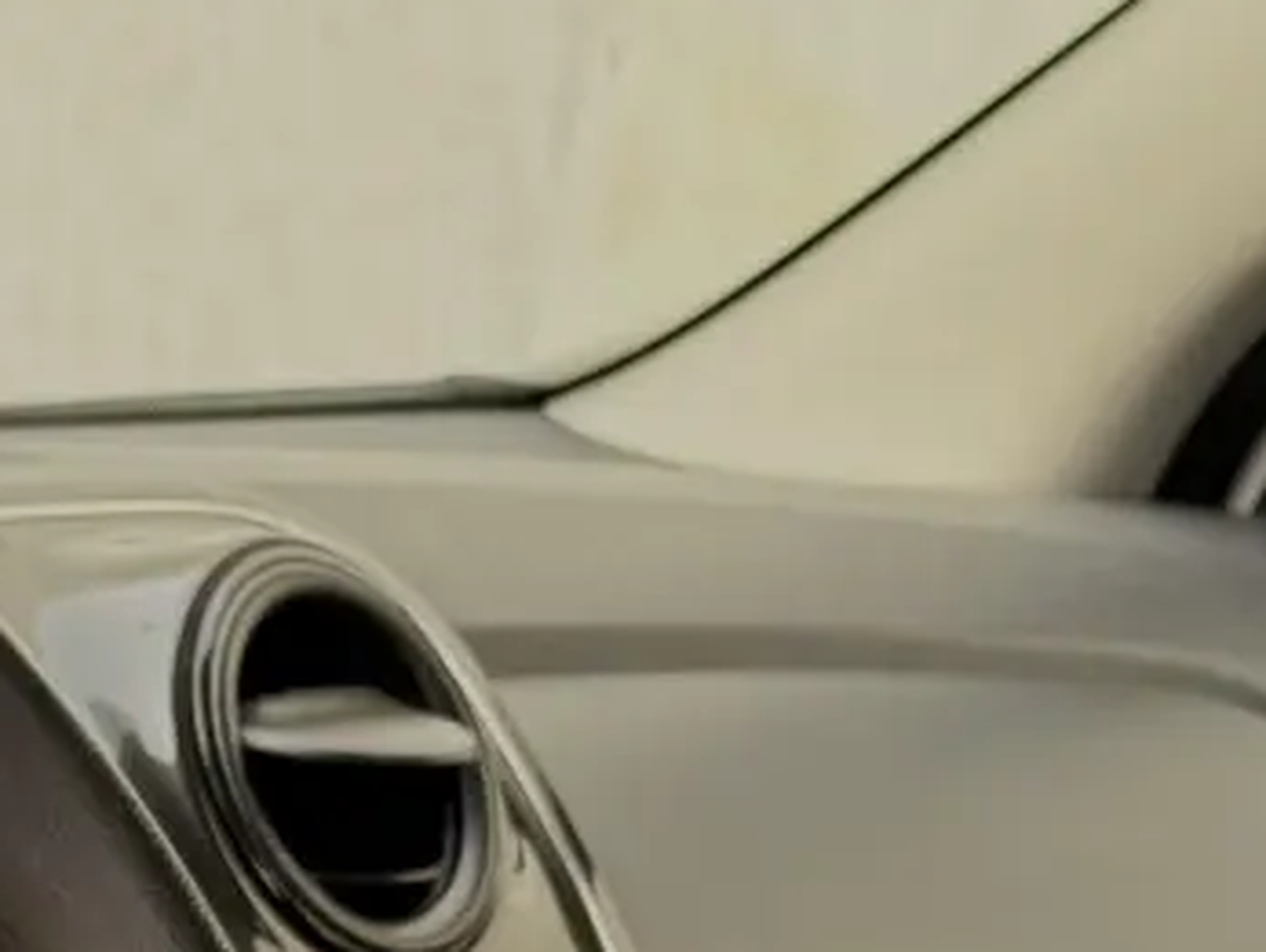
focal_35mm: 199
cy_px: 1744
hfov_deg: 9.8
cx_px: -175
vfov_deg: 7.3
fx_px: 7286
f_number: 1.78
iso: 160
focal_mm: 6.76
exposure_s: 1/106
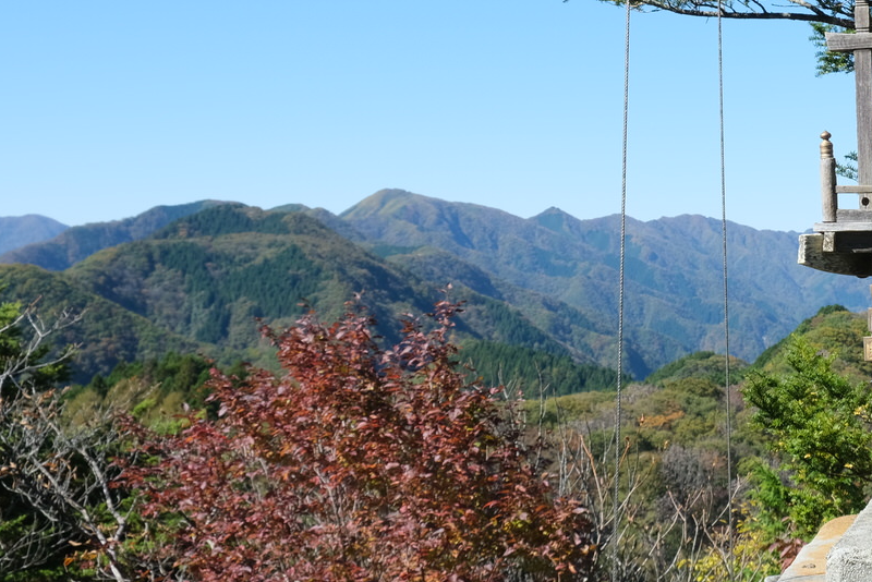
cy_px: 93
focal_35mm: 62
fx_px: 1502
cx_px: 832
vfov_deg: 21.6
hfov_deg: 30.5
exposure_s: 1/320
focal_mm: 20.5
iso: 320
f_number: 8
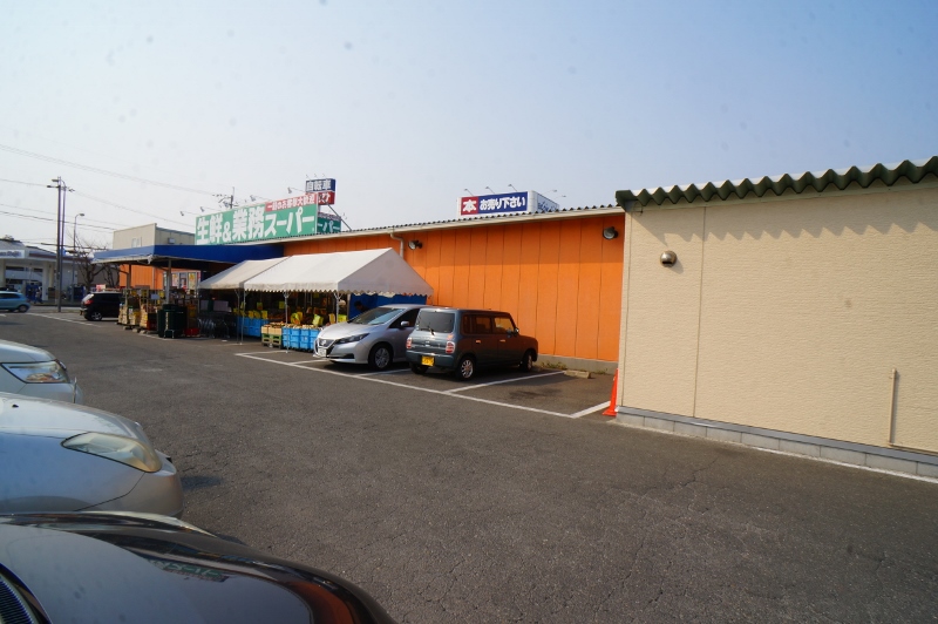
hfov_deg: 73.8
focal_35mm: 24
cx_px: 469
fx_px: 625
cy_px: 312
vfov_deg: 53.1
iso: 100
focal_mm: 16
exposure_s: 1/60
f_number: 14
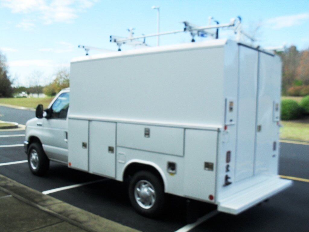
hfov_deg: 52.6
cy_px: 116
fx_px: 312
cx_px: 154
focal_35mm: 35
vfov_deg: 40.7
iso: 100
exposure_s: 1/125
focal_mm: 6.3
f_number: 8.4
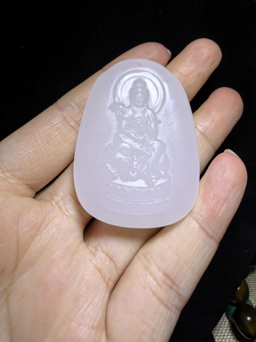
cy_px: 171
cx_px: 128
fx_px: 266
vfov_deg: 65.3
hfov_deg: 51.4
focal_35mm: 27
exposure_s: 1/559
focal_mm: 1.95
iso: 160
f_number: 2.2
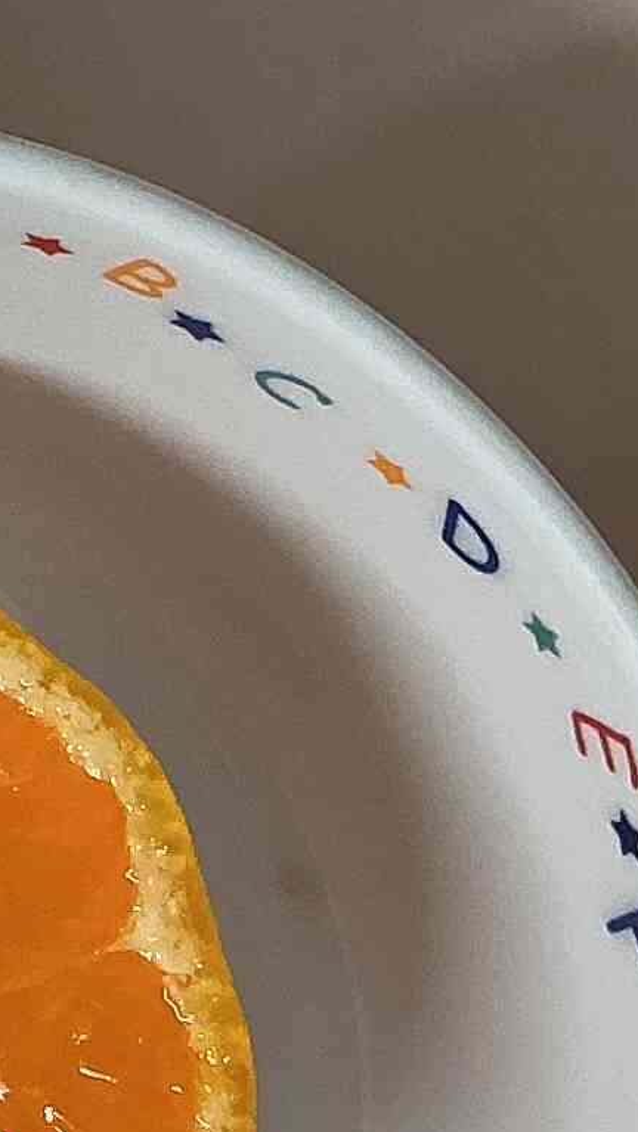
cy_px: 338
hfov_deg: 7.2
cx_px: -381
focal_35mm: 166
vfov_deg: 12.9
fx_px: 4988
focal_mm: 3
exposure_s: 1/60
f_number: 1.8
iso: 50
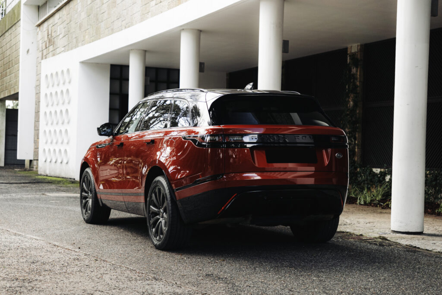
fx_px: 737
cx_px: 221
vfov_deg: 22.6
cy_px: 148
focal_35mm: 60
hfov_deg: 33.4
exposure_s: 1/200
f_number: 2.8
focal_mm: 40.5
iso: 160
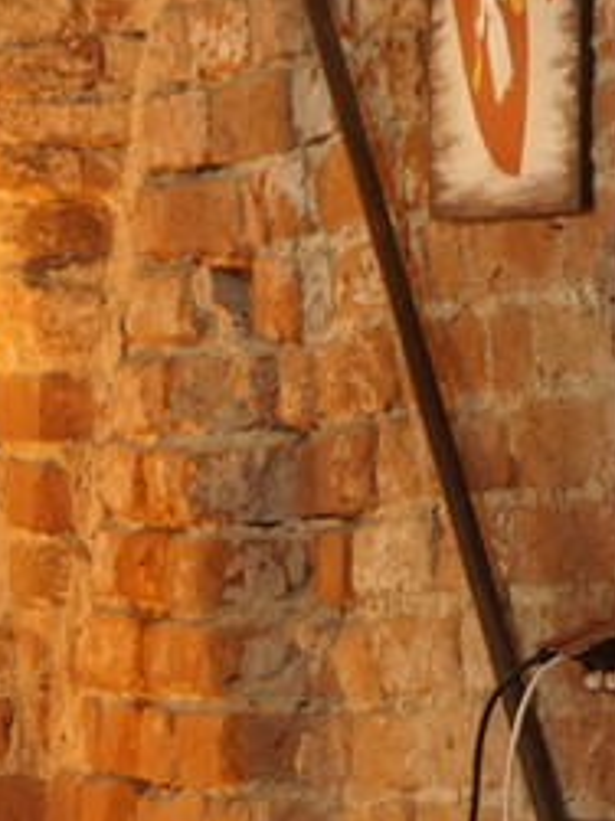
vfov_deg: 5.7
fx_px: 8179
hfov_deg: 4.3
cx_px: -432
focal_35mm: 345
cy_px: 1194
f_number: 5.6
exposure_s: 1/1.6
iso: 500
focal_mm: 50
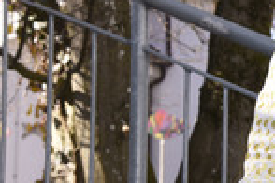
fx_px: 1169
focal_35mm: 153
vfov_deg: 9.0
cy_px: 93
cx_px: 407
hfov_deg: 12.8
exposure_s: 1/160
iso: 160
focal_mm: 50
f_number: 6.3
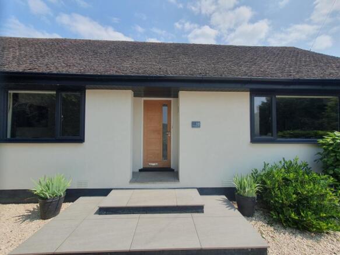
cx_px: 170
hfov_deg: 106.2
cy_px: 128
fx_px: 128
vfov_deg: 89.9
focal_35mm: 13
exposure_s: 1/1120
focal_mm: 1.8
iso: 50
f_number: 2.2
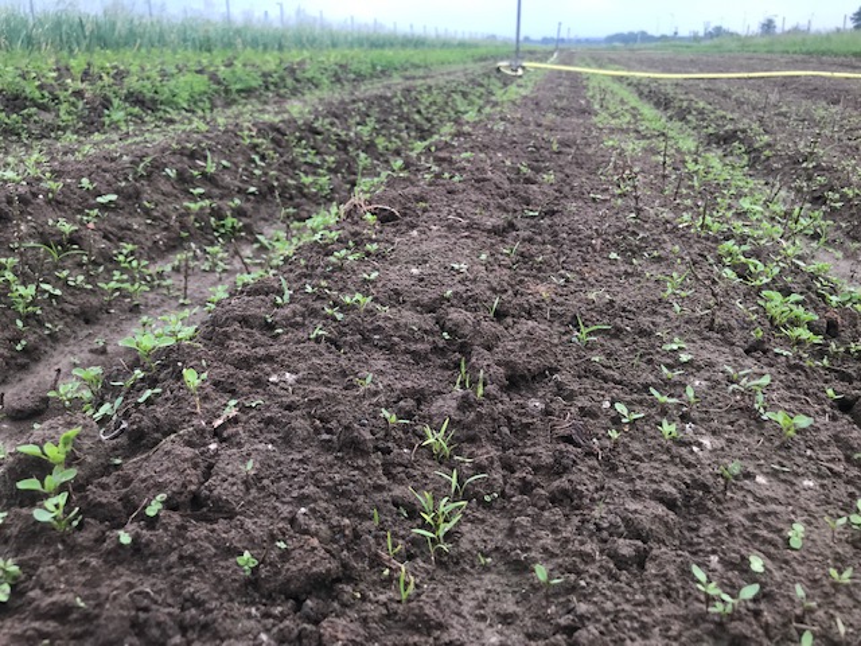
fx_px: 696
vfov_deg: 49.7
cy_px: 323
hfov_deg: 63.4
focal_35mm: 28
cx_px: 430
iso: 20
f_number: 1.8
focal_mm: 3.99
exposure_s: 1/212
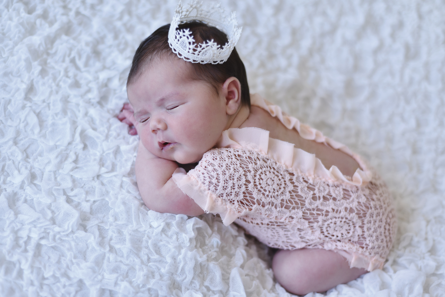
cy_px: 148
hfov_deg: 39.6
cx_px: 222
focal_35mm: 50
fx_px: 618
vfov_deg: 27.0
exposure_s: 1/250
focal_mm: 50
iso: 100
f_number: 2.2
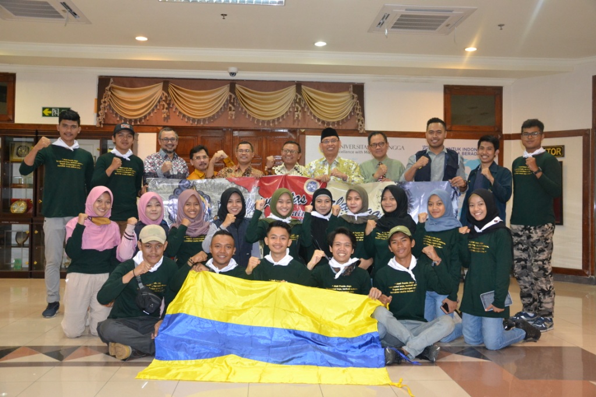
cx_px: 298
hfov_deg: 57.2
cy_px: 198
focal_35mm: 33
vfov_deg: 40.0
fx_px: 546
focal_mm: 22
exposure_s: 1/60
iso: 2200
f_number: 3.8
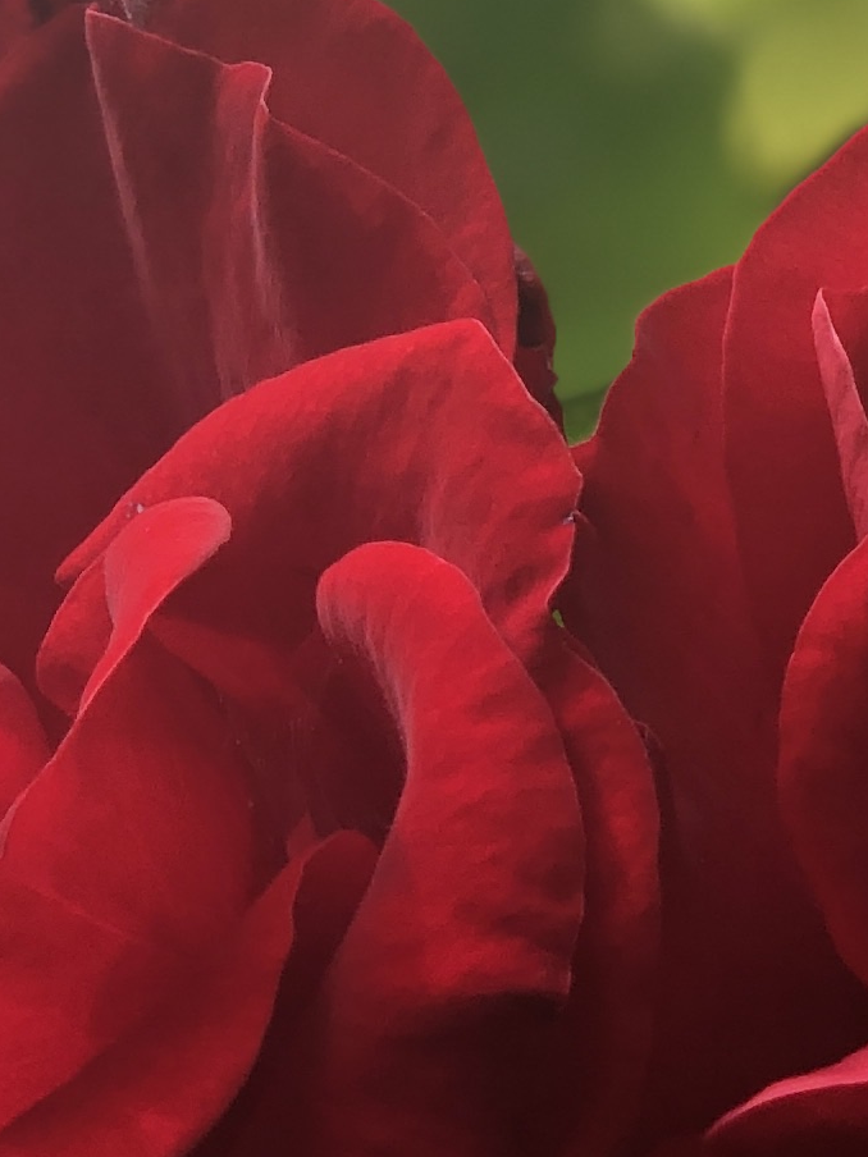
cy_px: 646
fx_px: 7757
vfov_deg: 8.5
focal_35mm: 232
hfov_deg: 6.4
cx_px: 865
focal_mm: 6
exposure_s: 1/234
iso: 16
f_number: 2.4
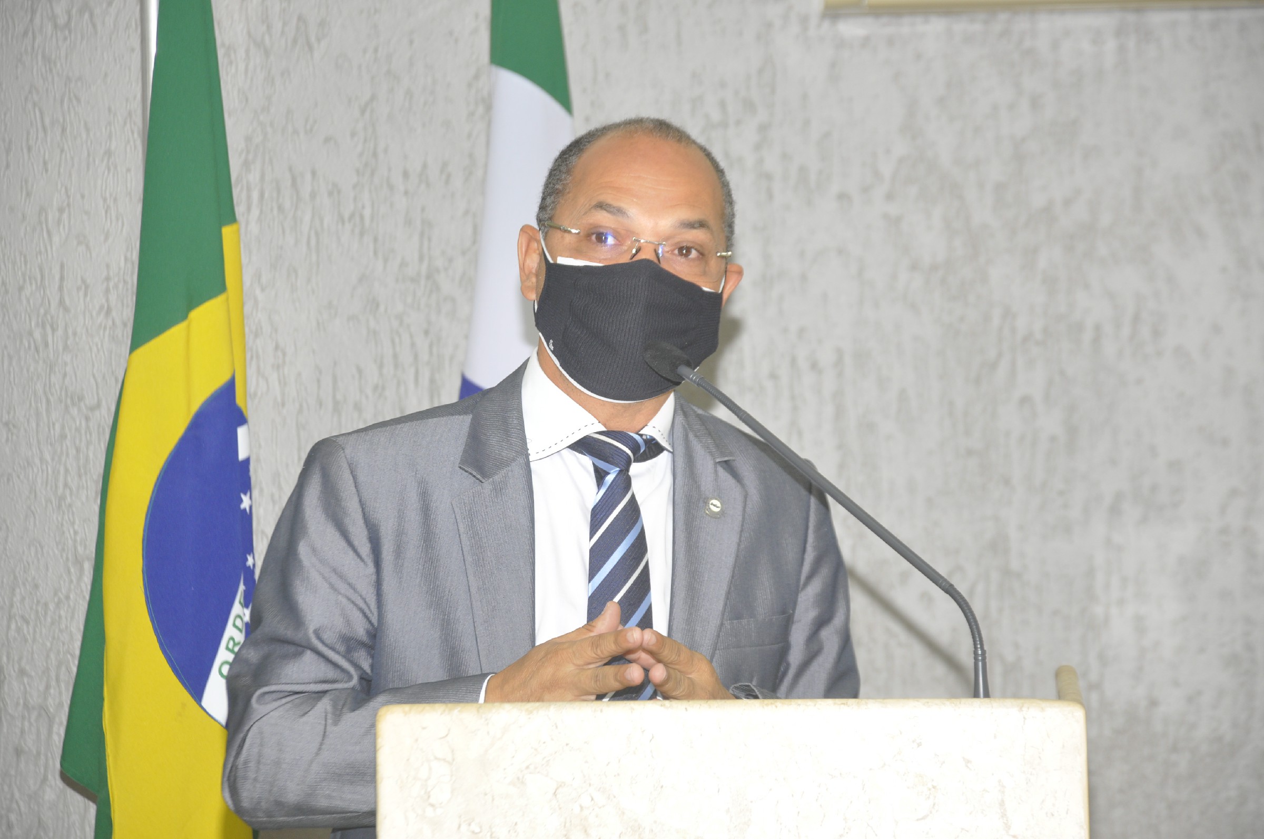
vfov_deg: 8.7
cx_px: 632
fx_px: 5523
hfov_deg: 13.1
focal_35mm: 158
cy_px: 420
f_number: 5.6
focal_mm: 105
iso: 400
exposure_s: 1/60
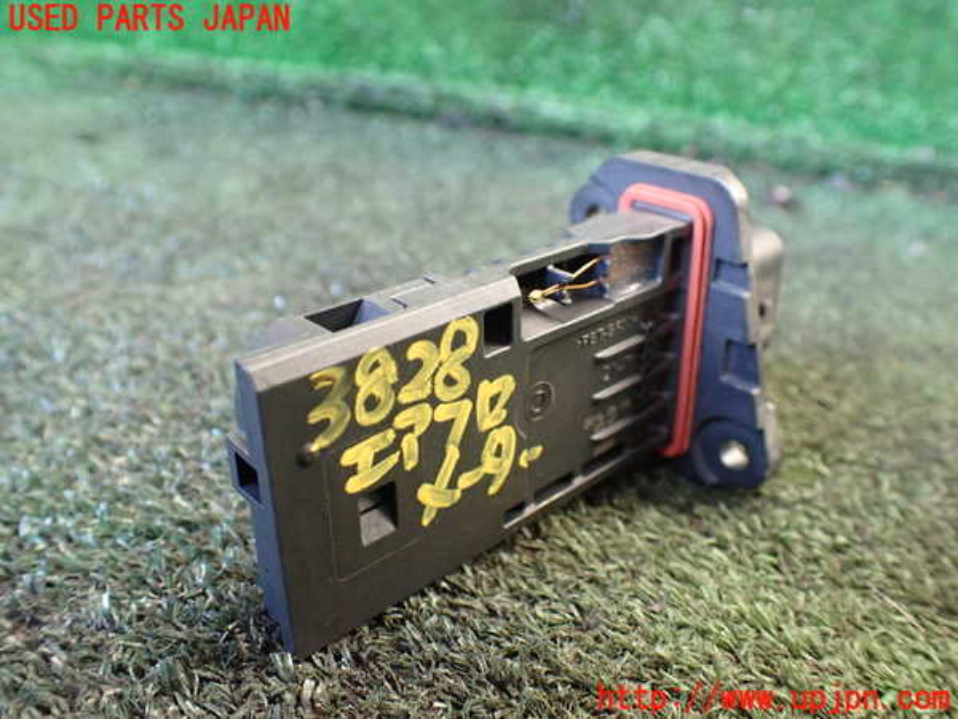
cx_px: 479
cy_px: 360
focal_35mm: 30
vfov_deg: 46.8
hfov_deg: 60.0
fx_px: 830
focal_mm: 5.4
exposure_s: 1/125
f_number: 2.3
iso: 500
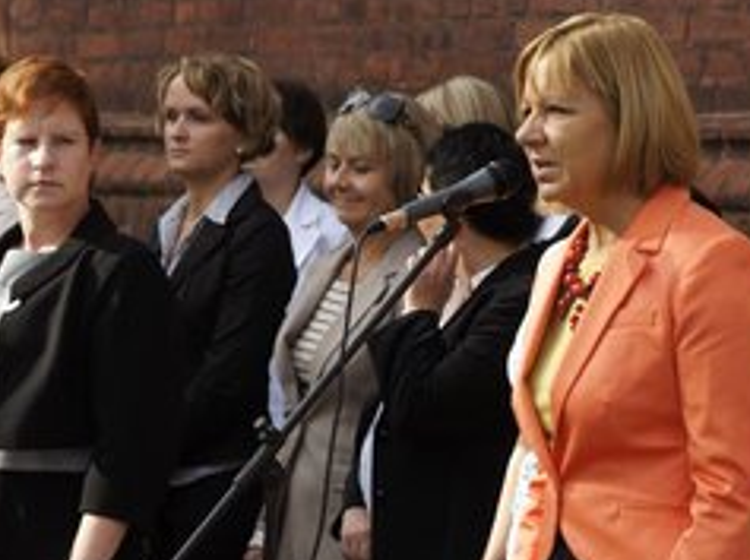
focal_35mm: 234
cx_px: 464
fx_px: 5062
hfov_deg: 8.5
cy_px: 638
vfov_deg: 6.3
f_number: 6.3
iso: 100
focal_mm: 70
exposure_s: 1/125
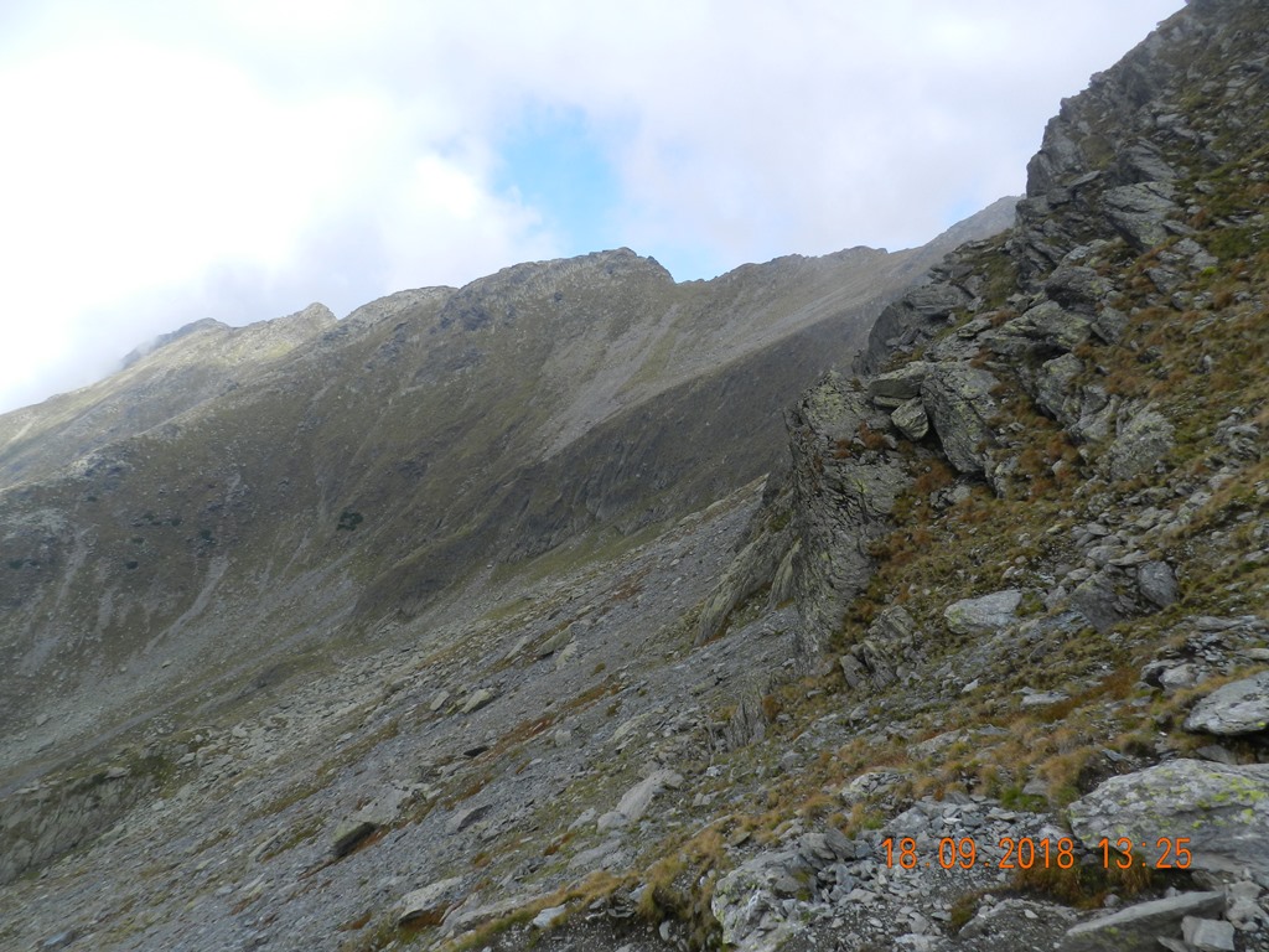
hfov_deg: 73.9
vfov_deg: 58.9
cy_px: 476
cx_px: 634
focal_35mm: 23
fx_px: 843
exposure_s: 1/800
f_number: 4
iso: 160
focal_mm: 4
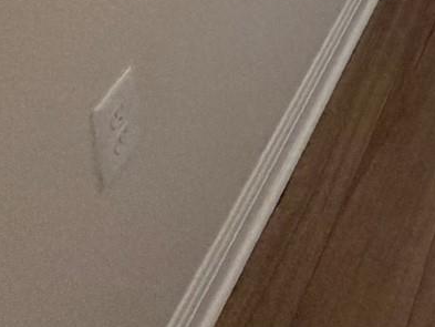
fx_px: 918
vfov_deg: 13.5
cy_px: -495
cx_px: 794
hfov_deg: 19.5
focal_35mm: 73
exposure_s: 1/121
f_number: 2.2
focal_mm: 2.22
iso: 250
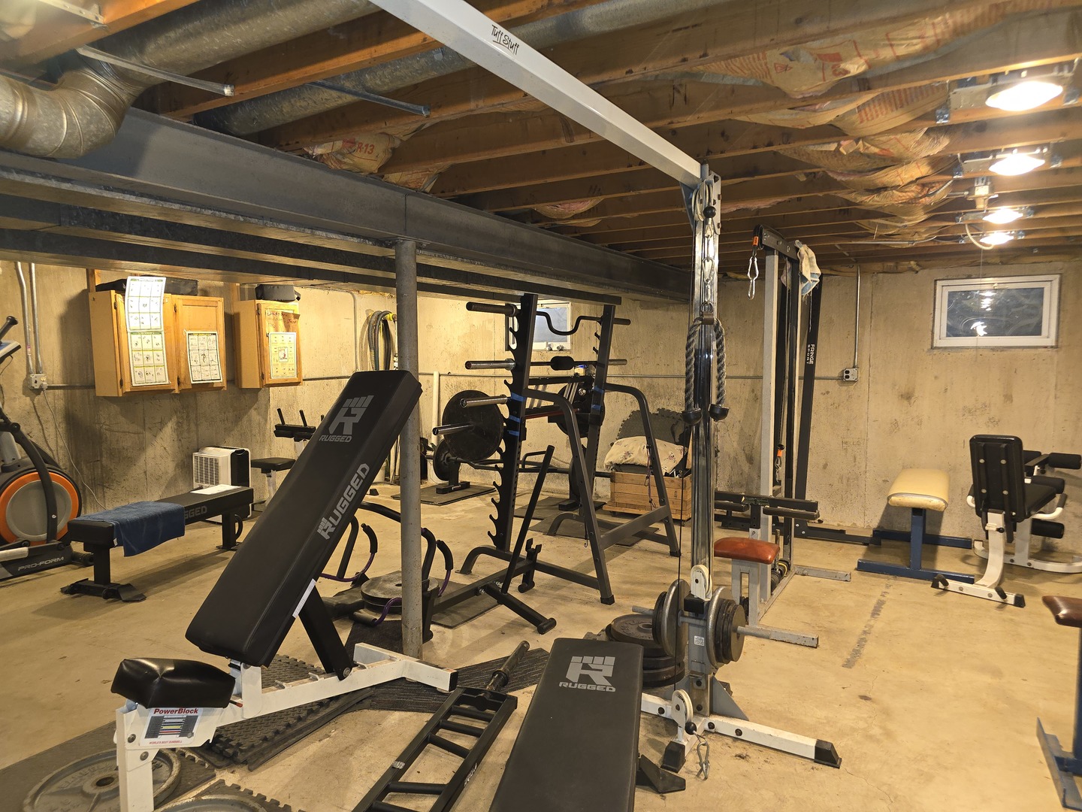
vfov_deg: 58.9
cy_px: 406
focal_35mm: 23
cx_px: 541
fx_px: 719
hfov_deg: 73.9
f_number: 1.7
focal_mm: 6.3
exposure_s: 1/20
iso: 160
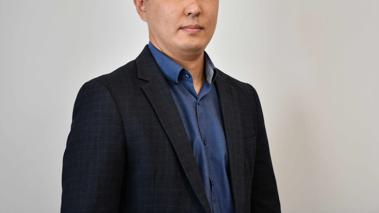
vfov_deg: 14.7
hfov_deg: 25.9
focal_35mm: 82
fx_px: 824
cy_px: 50
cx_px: 217
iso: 1600
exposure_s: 1/160
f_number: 2.8
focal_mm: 60
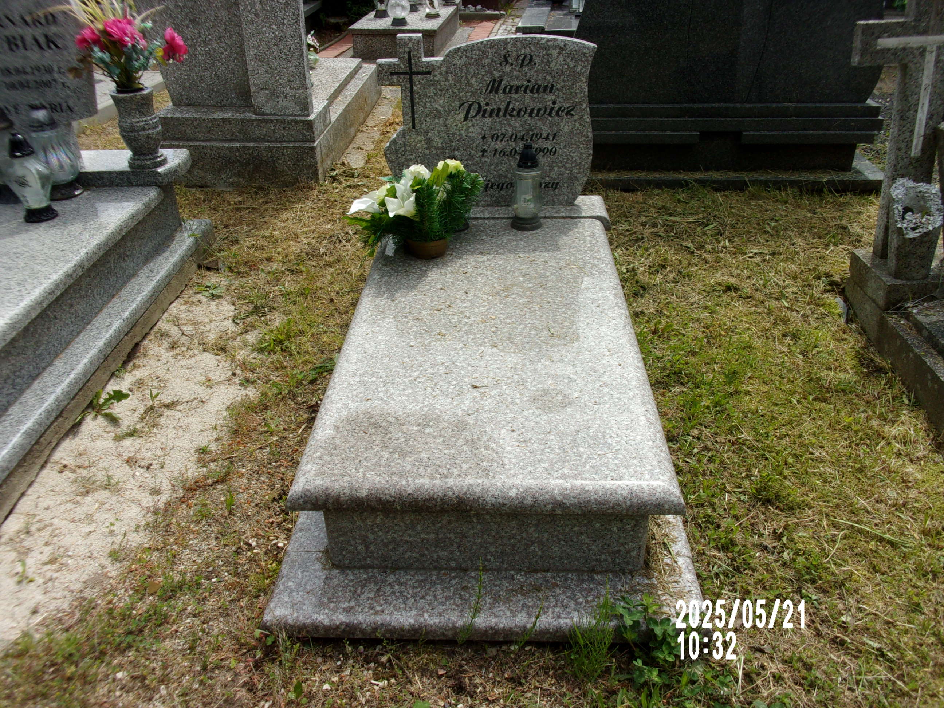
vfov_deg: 49.7
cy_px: 354
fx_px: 764
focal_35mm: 28
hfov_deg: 63.4
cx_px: 472
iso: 80
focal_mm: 5.1
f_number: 10.8
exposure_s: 1/85
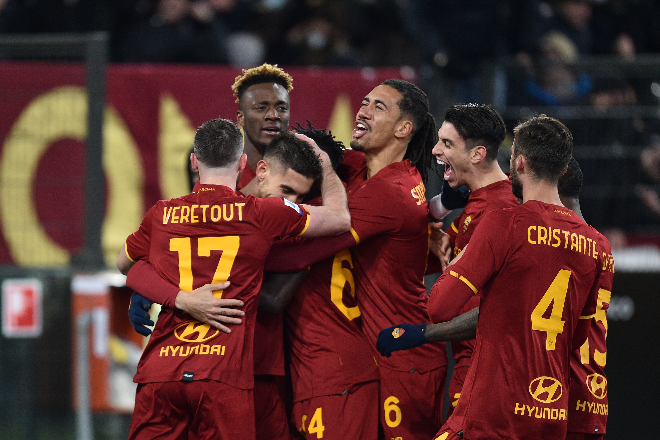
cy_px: 220
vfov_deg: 3.4
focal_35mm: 400
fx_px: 7333
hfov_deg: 5.2
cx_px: 330
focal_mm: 400
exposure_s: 1/1000
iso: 1600
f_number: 3.2
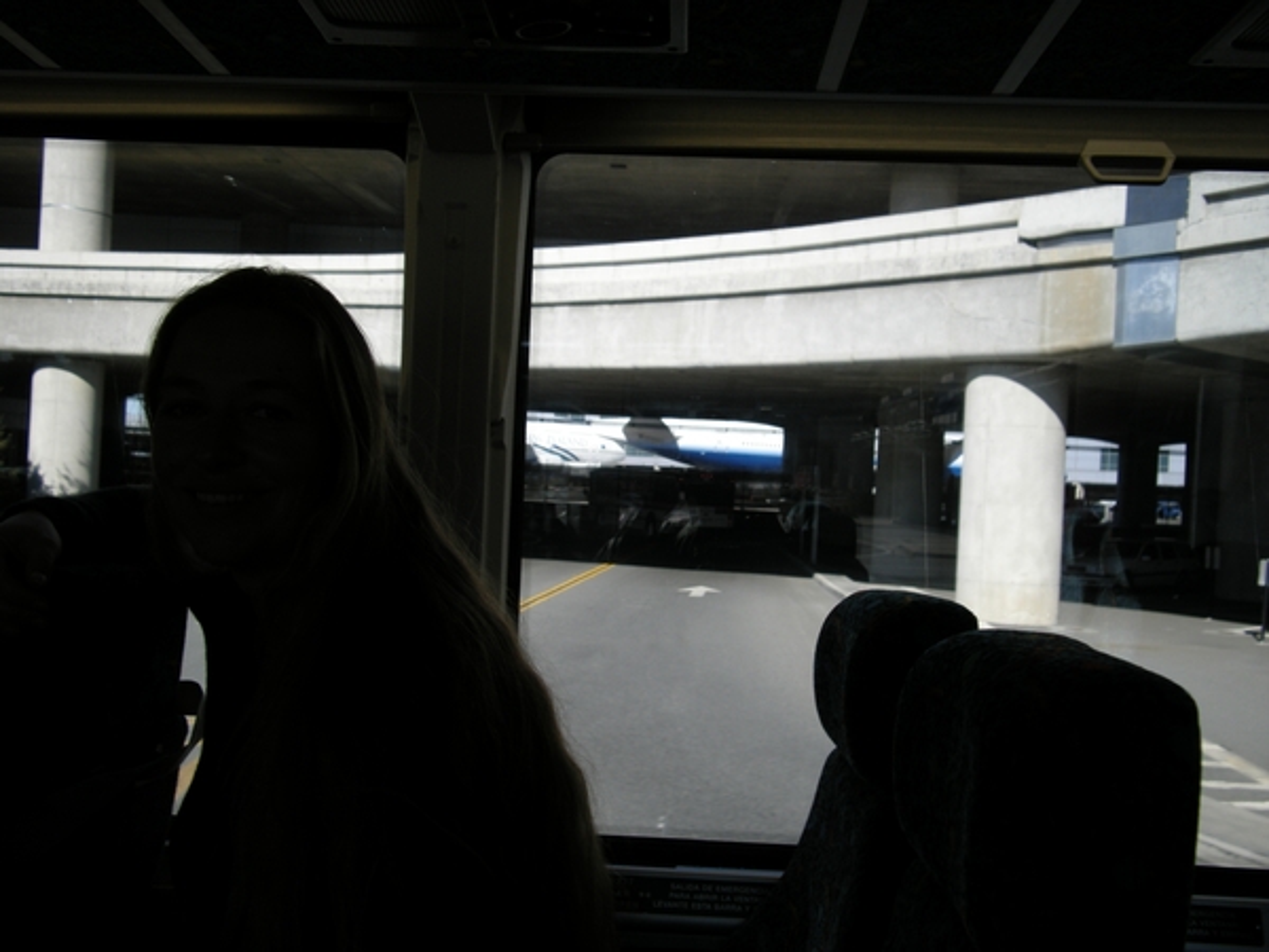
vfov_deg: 38.7
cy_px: 476
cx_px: 634
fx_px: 1356
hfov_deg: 50.1
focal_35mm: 37
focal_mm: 7.9
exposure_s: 1/106
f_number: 2.8
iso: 64
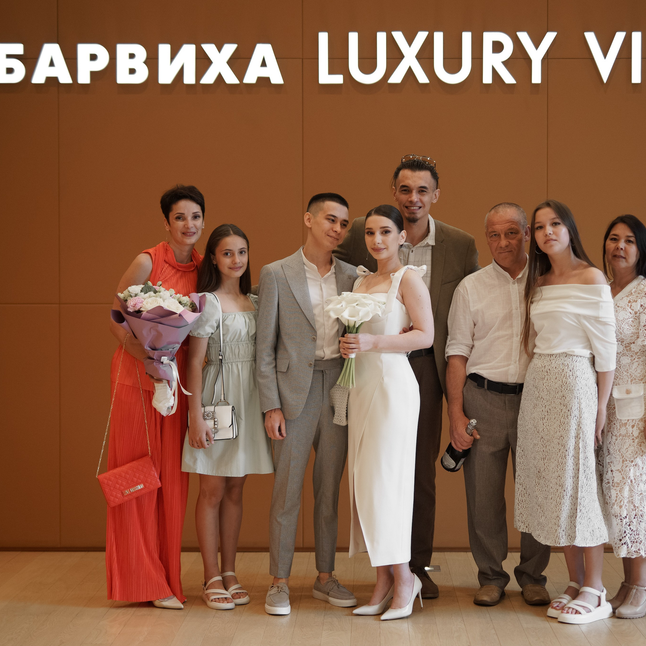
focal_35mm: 64
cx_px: 386
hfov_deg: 26.8
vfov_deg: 26.9
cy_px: 323
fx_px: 1351
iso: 320
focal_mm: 50
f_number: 1.4
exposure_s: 1/800
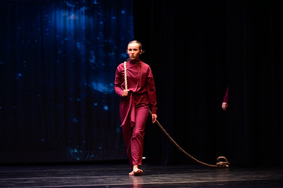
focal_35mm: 183
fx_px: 1439
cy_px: 93
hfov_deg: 11.2
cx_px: 144
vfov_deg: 7.5
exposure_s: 1/1000
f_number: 3.2
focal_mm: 175
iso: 2500
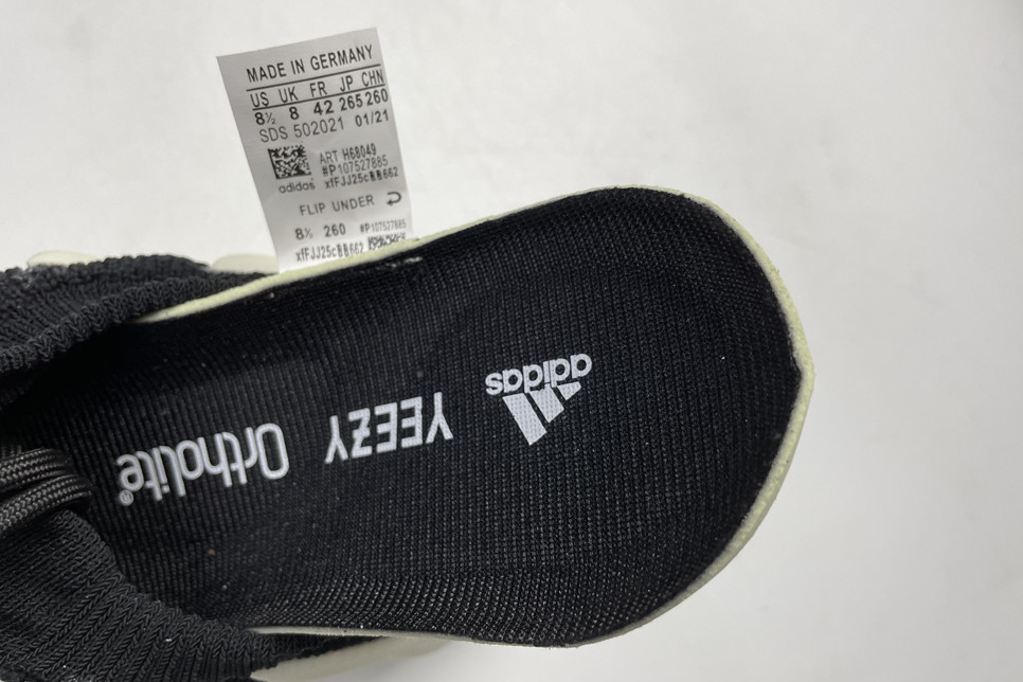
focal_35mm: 28
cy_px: 318
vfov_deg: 46.4
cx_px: 521
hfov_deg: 65.5
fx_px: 796
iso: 50
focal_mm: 4.2
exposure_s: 1/121
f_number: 1.6
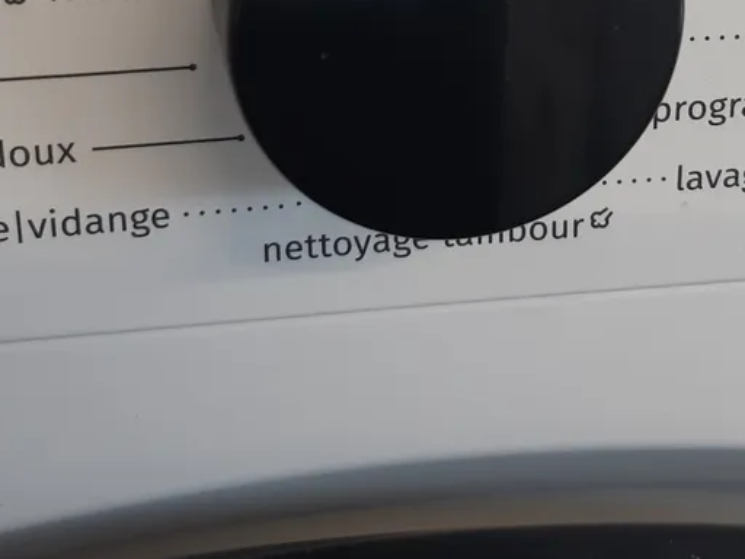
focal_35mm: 65
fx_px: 1399
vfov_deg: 21.6
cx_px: 396
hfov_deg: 29.8
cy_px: -33
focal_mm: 3.92
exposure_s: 1/50
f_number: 1.7
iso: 80
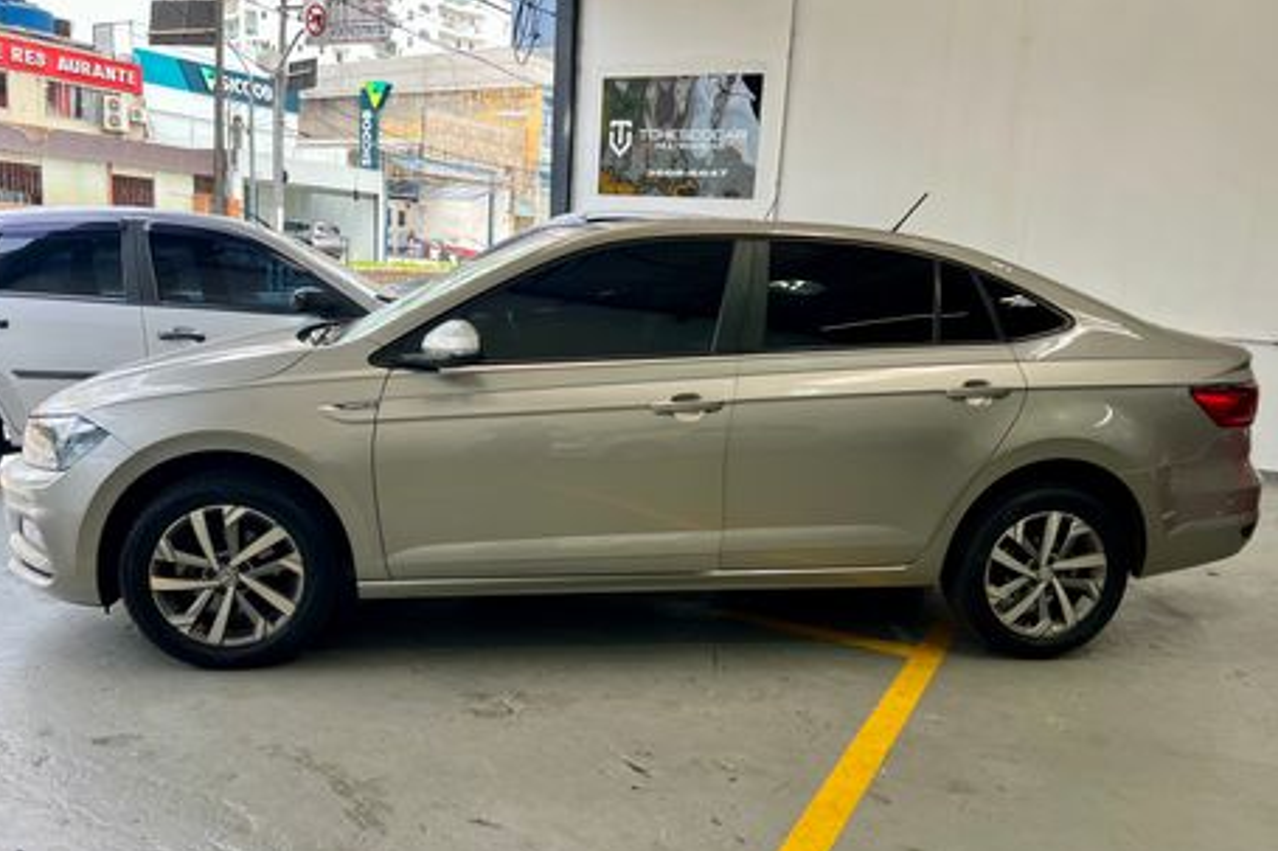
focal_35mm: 28
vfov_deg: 46.4
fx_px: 994
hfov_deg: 65.5
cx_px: 640
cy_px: 444
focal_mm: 5.7
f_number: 1.5
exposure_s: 1/389
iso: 50
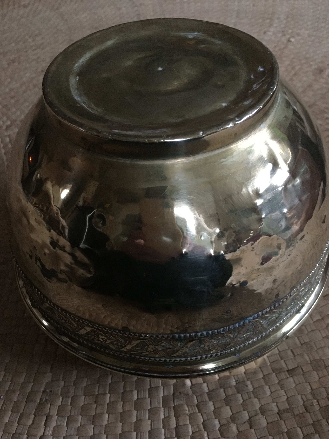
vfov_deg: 61.7
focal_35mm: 29
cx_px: 164
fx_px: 367
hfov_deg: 48.2
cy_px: 220
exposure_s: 1/17
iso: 400
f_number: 2.2
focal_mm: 4.15
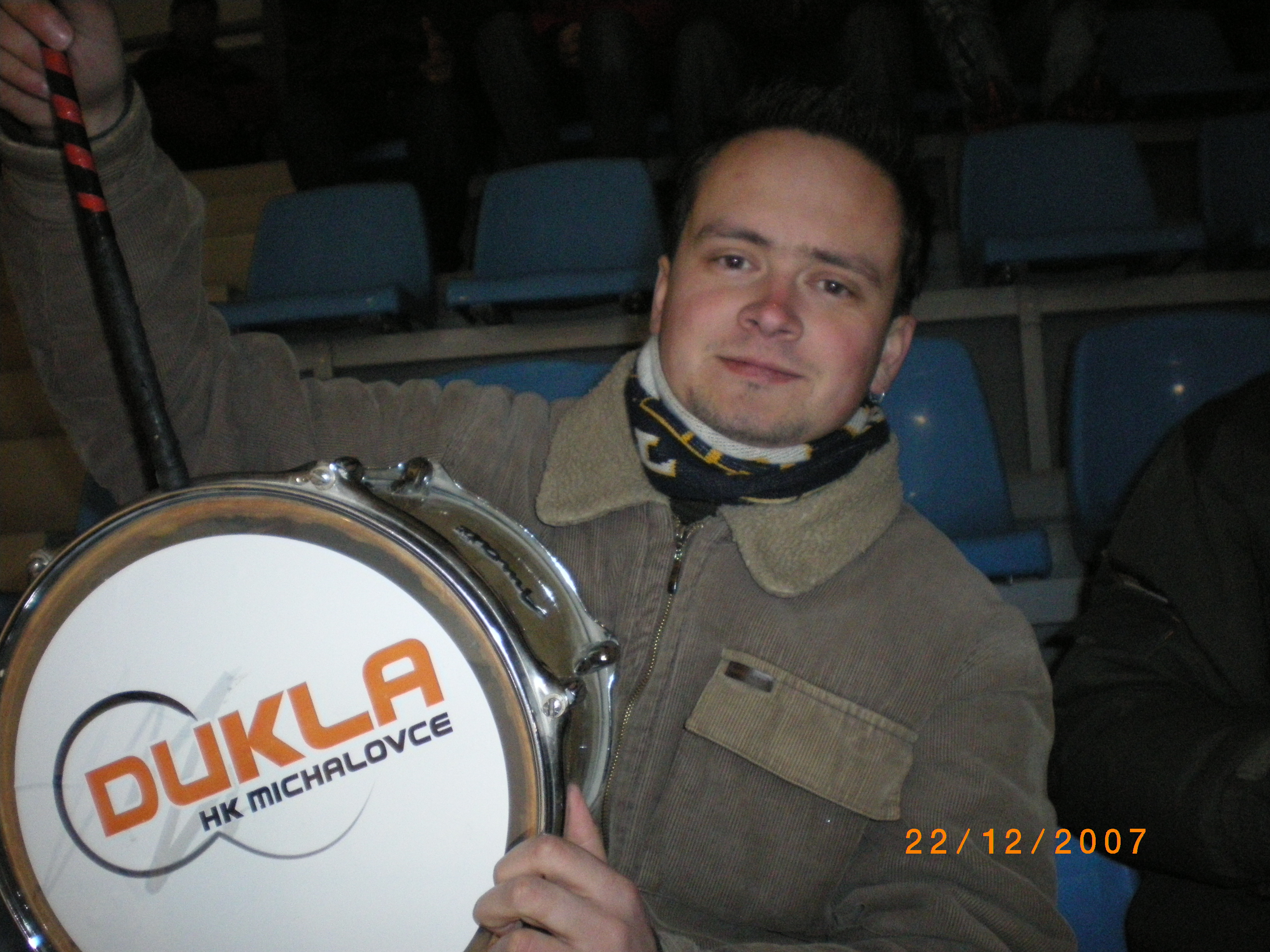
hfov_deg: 51.4
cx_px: 635
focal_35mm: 36
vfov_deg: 39.7
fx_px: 1321
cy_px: 476
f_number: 3.1
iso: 500
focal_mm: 6.3
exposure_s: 1/50
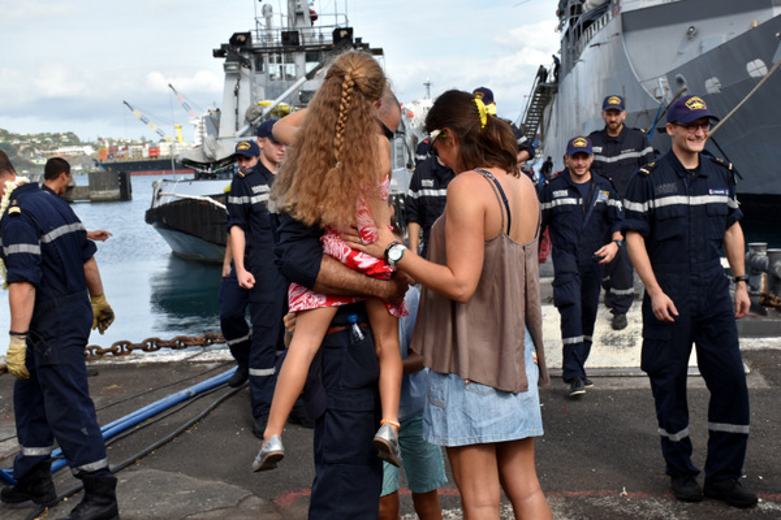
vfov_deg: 23.8
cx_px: 390
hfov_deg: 35.1
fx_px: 1236
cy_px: 260
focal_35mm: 57
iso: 200
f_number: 9
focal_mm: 38
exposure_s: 1/320
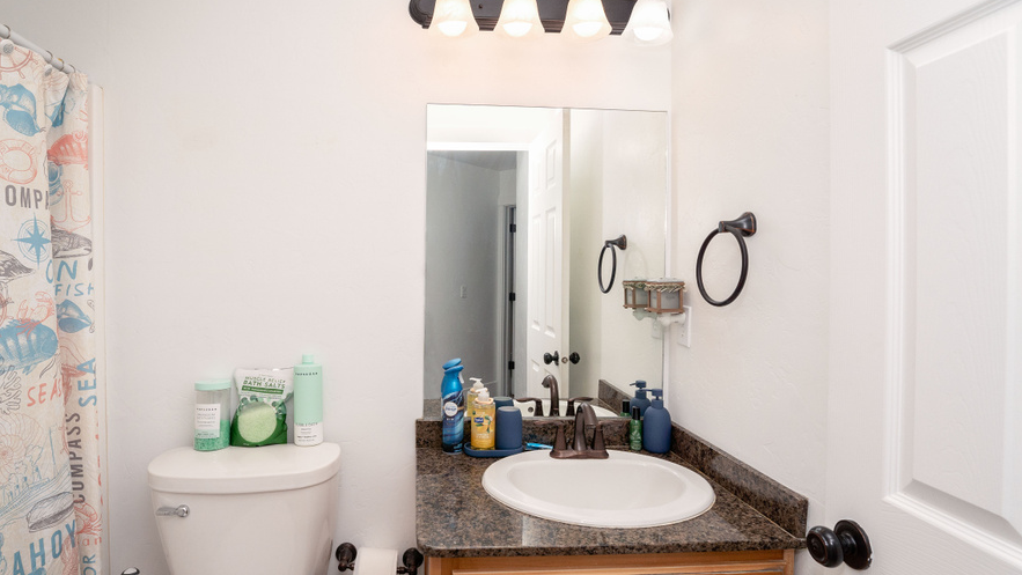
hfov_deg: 95.7
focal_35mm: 17
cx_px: 468
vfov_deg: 63.5
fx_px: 461
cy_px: 340
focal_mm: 14
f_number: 7.1
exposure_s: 1/320
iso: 400
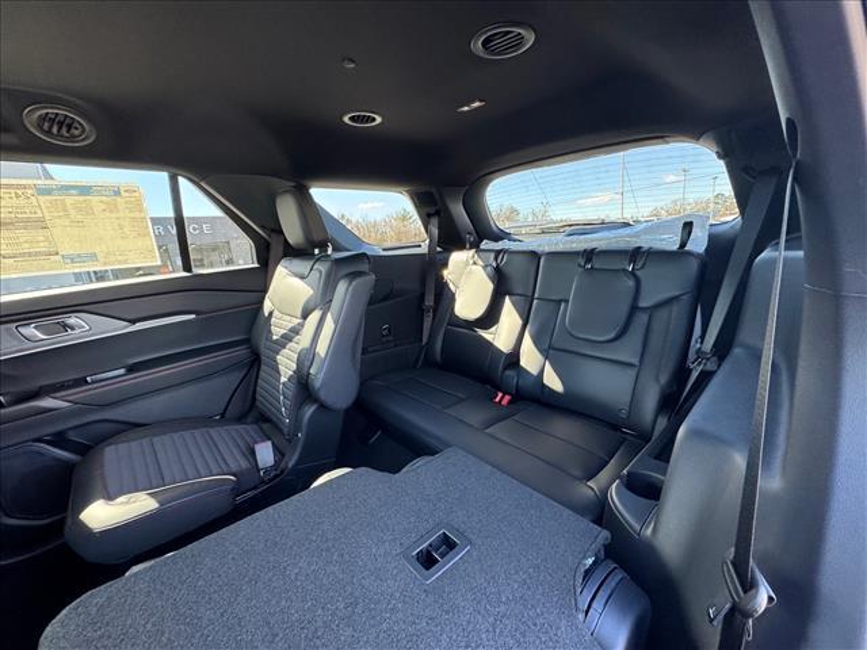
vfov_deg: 85.7
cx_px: 434
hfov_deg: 102.1
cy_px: 325
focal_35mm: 14
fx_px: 351
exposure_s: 1/99
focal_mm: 2.22
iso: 250
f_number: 2.2
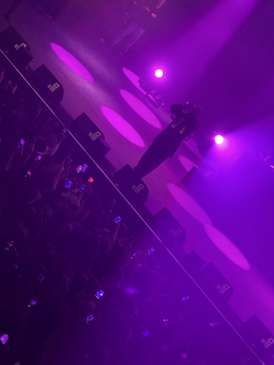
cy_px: 182
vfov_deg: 16.4
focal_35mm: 120
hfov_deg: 12.3
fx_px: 1266
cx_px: 137
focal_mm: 15.66
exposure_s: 1/40
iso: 640
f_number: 2.8
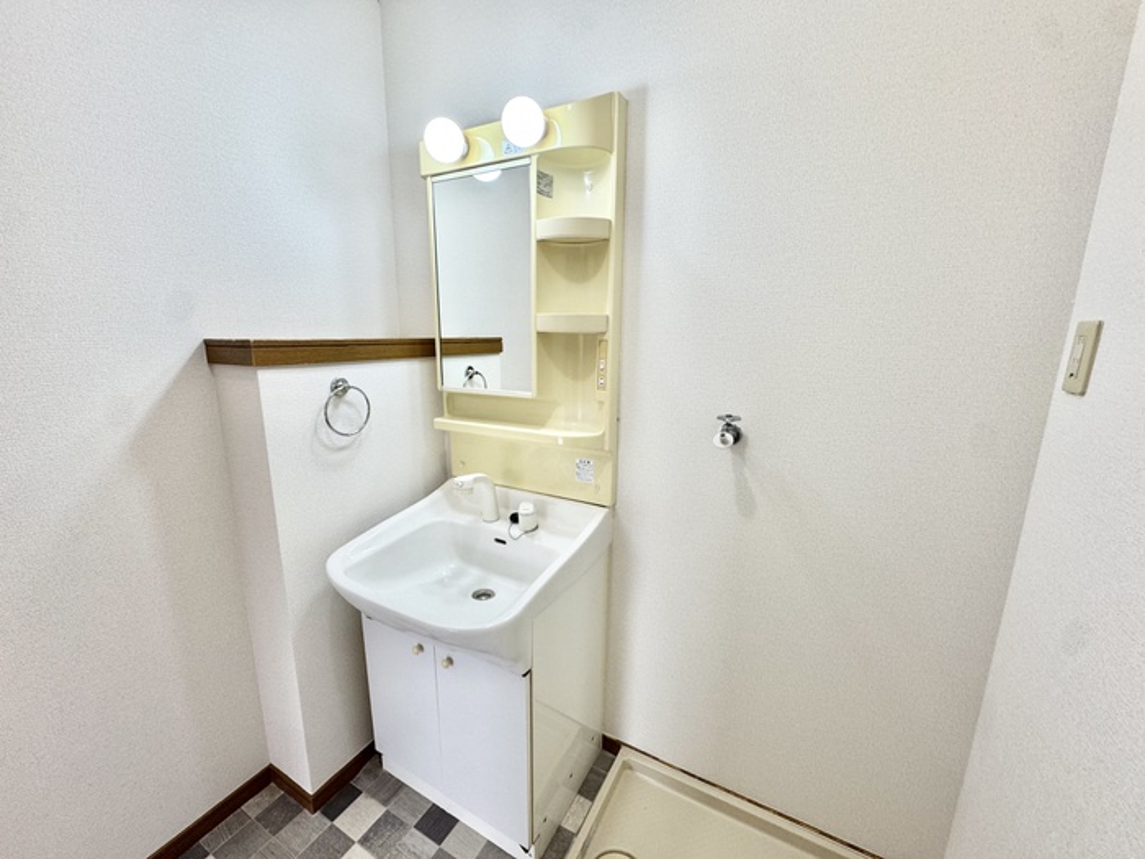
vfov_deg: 85.7
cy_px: 430
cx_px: 572
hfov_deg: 102.1
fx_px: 463
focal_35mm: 14
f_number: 2.2
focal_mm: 2.22
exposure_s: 1/120
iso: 100
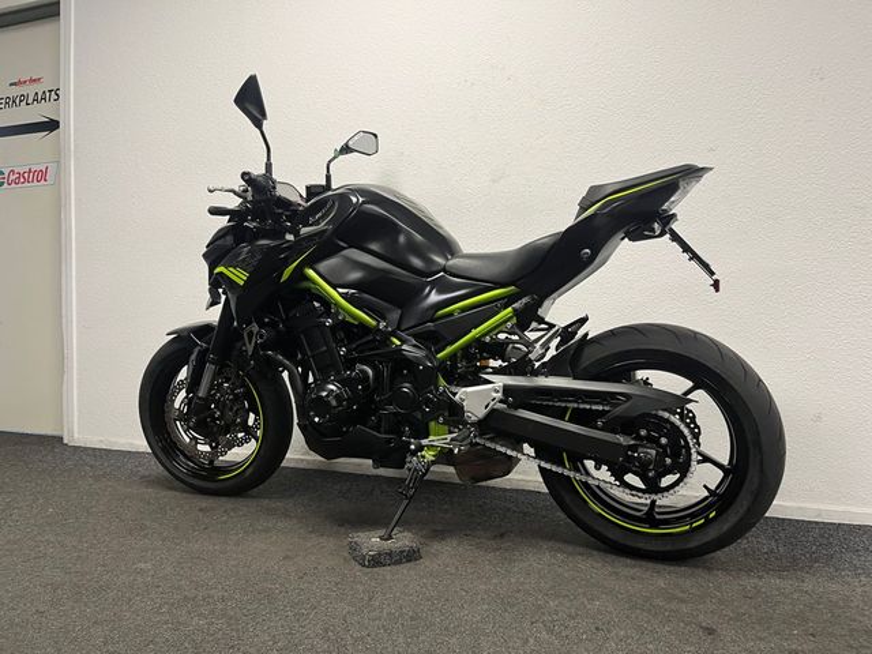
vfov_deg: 53.1
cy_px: 327
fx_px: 655
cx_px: 436
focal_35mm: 26
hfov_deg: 67.3
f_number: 1.6
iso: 64
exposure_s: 1/50
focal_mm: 5.1
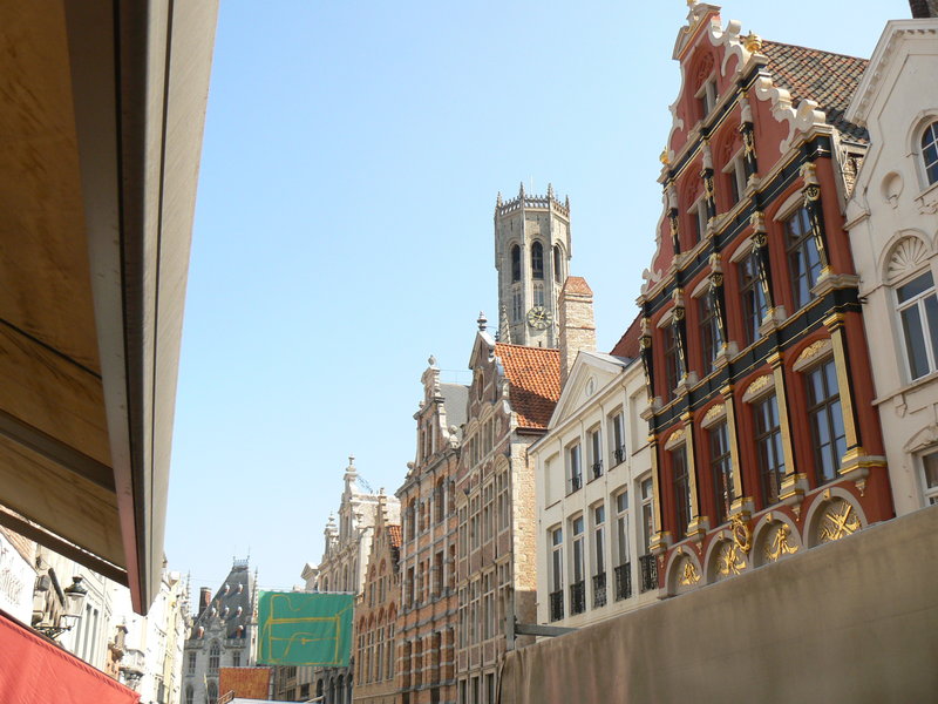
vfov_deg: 39.7
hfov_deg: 51.4
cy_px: 352
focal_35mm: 36
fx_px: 976
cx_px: 469
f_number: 3.6
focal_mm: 6
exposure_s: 1/1000
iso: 100
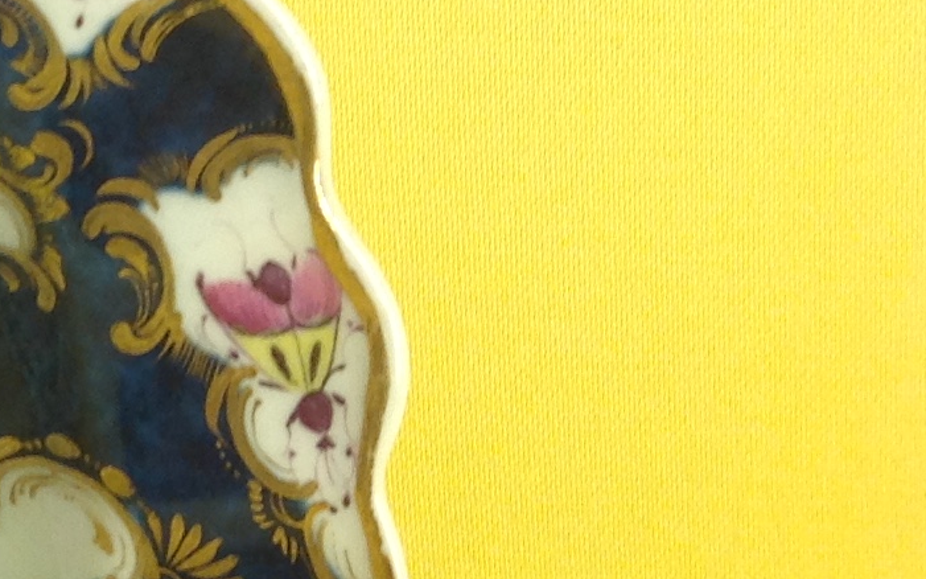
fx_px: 3457
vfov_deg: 9.5
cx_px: -757
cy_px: 485
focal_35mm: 137
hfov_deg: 13.6
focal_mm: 4.28
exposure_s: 1/20
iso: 50
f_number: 2.4
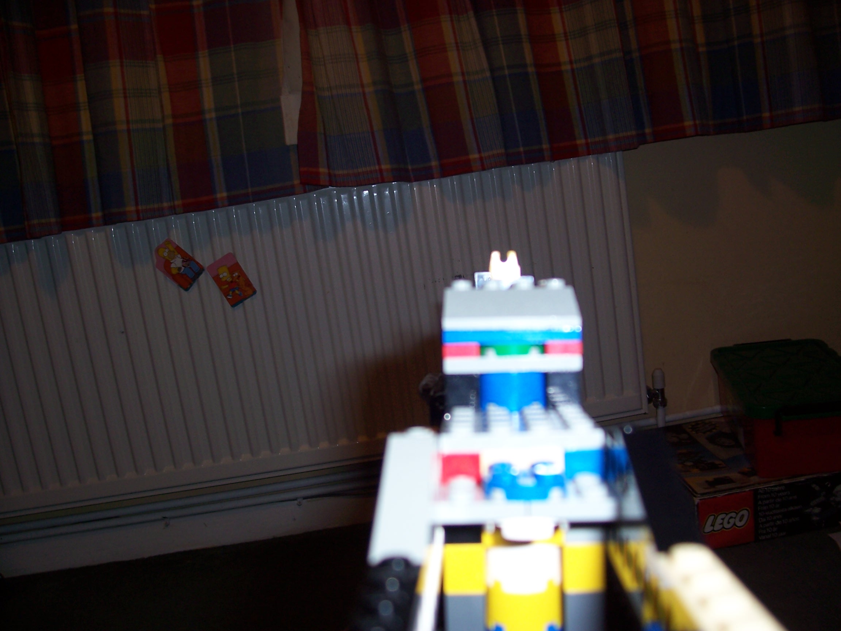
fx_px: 826
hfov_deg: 54.0
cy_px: 316
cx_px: 420
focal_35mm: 34
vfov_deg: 41.8
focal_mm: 5.6
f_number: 2.7
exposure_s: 1/60
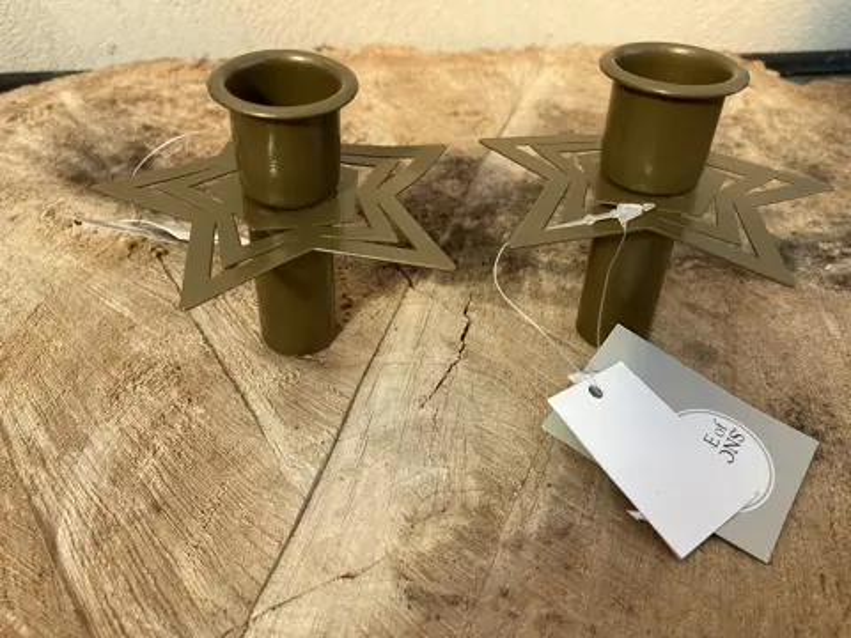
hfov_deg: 63.4
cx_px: 426
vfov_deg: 49.7
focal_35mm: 28
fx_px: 688
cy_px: 319
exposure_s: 1/437
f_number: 1.8
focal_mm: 3.99
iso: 20
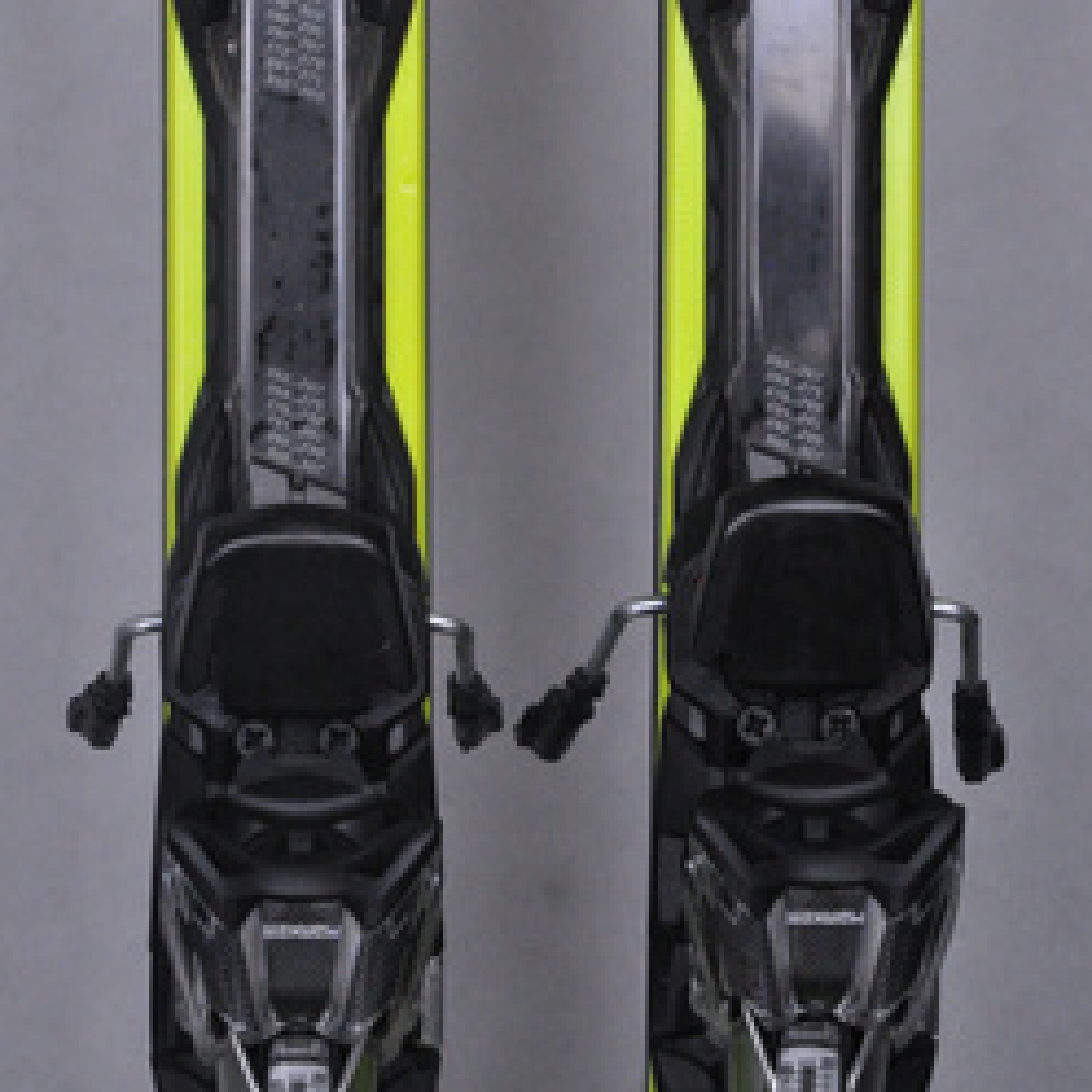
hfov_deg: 9.5
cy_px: 342
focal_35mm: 184
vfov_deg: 9.5
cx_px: 537
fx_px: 6567
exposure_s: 1/125
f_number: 9.5
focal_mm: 80
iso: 3200
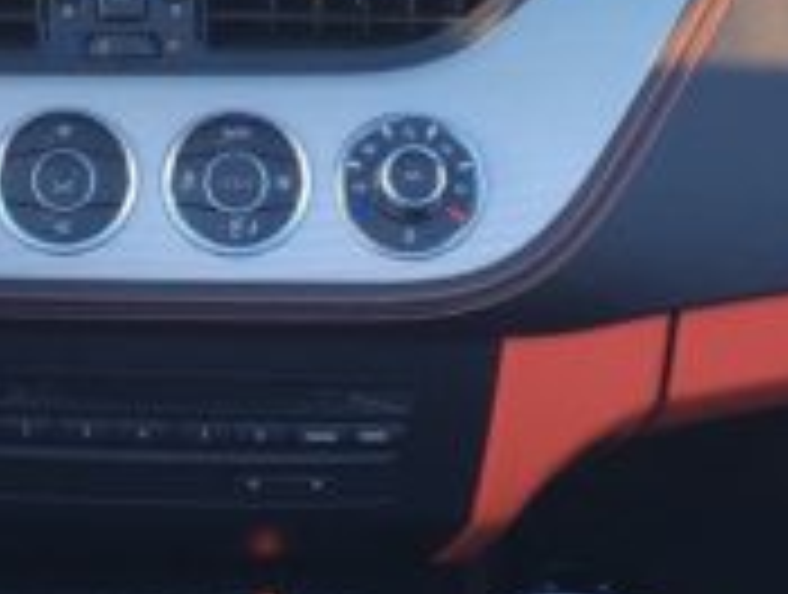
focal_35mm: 124
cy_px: 191
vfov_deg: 12.0
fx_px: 2829
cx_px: 50
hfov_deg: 15.6
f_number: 2.2
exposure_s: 1/60
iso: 32
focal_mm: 4.15
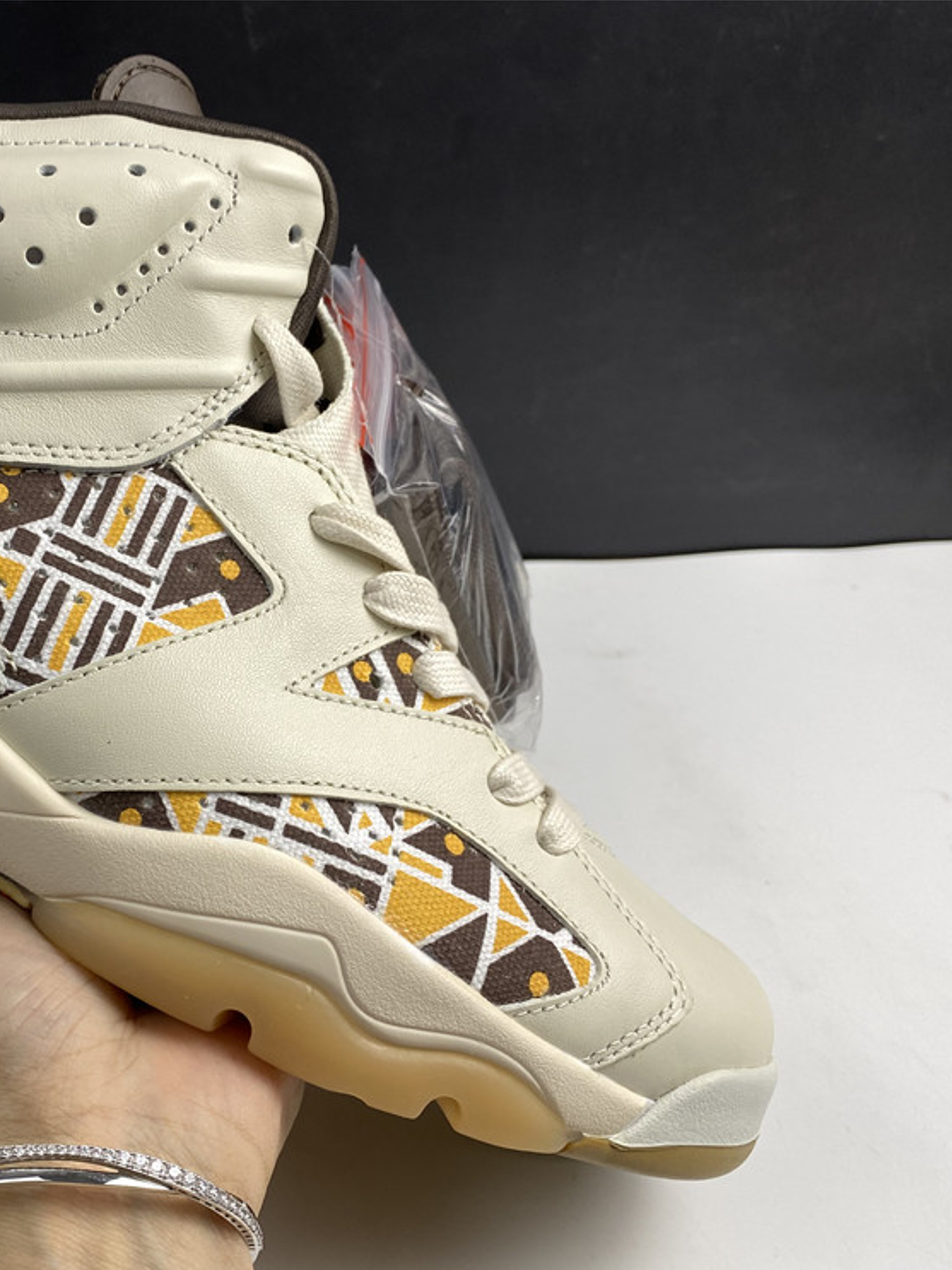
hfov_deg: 39.5
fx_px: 1284
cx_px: 231
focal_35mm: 35
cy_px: 639
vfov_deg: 52.6
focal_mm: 4.25
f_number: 1.8
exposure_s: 1/100
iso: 32
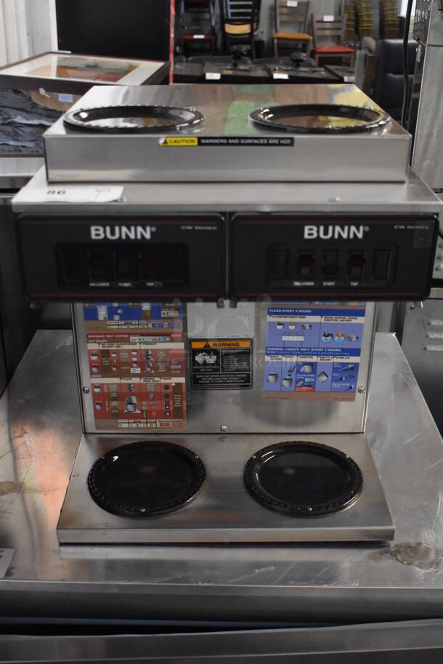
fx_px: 719
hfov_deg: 34.3
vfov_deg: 49.5
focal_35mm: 39
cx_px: 222
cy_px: 332
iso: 5600
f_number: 4
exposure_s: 1/125
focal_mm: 26
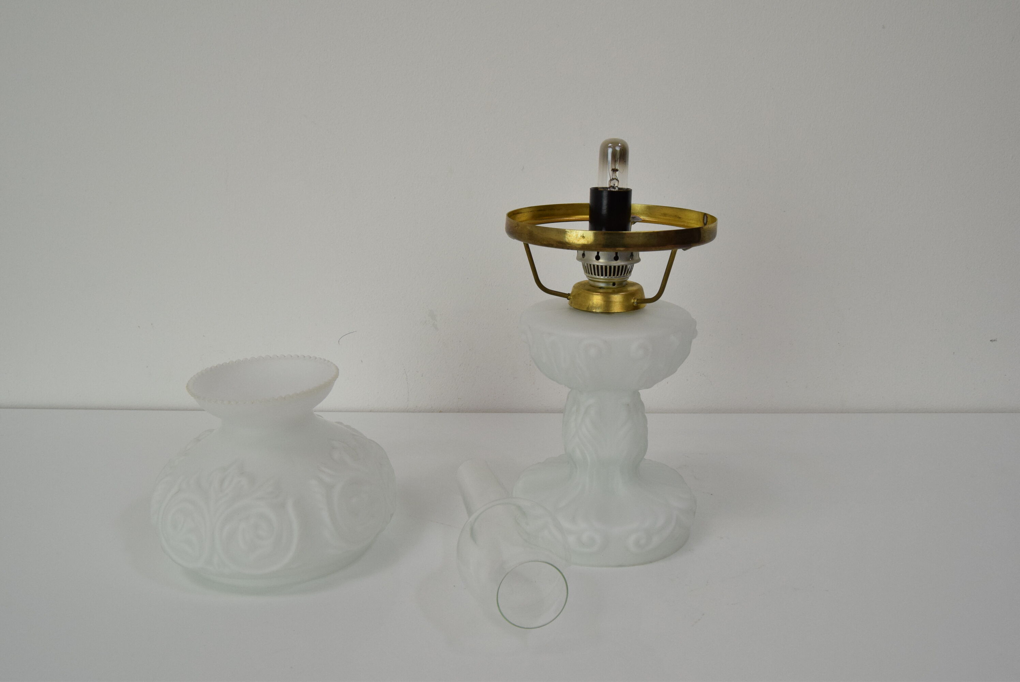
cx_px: 510
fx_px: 851
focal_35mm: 30
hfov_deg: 61.9
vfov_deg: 43.7
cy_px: 341
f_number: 9
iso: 1600
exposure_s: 1/320
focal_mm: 20
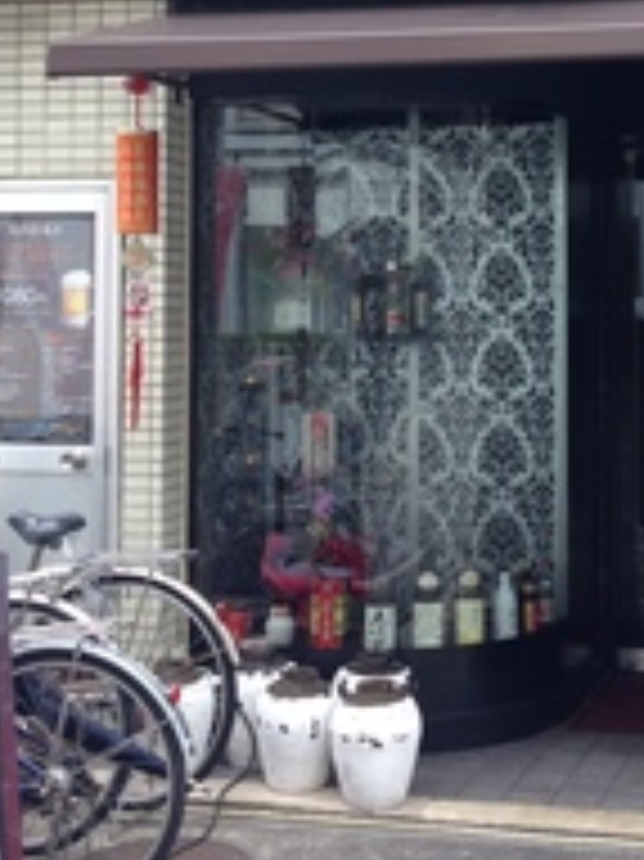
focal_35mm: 69
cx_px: 558
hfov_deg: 20.9
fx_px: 1713
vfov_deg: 27.9
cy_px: 252
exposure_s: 1/151
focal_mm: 4.12
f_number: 2.4
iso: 50
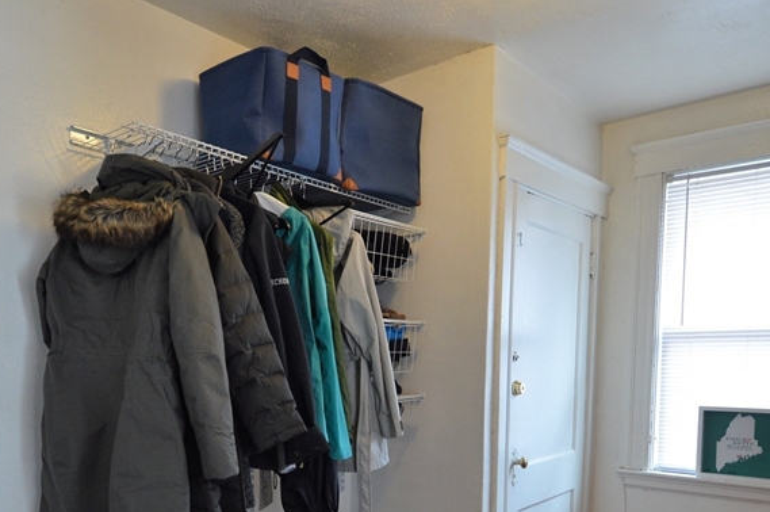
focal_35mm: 27
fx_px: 577
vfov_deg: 45.2
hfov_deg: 67.4
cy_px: 417
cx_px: 359
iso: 400
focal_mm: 10
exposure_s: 1/20
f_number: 3.5
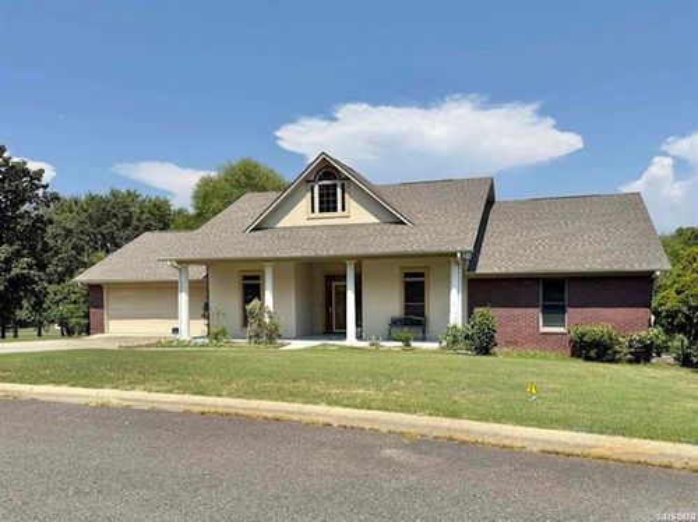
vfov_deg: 56.7
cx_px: 349
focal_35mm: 24
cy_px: 261
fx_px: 483
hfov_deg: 71.6
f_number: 1.78
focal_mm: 6.76
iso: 80
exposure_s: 1/5319
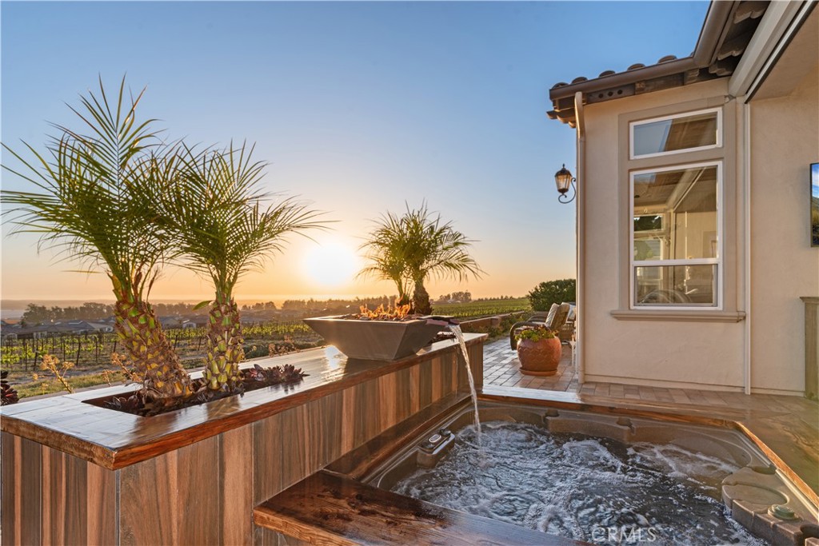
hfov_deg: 93.3
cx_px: 410
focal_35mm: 17
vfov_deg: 70.5
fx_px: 387
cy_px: 273
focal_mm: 17
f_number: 9.5
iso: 160
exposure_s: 1/20
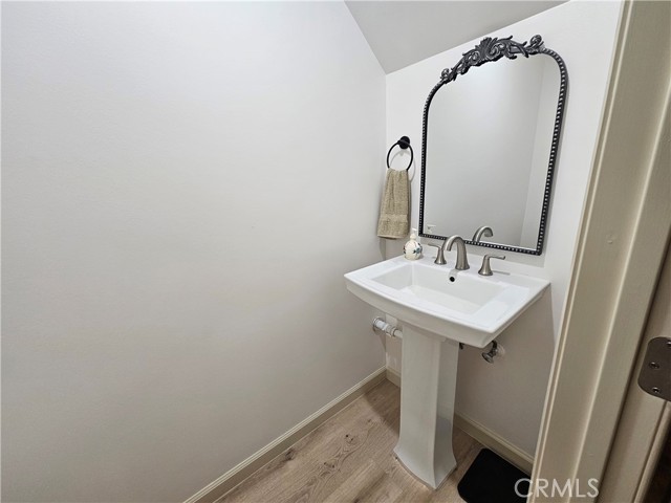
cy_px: 252
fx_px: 252
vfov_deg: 89.9
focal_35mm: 13
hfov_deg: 106.2
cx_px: 336
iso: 100
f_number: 2.2
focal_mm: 2.2
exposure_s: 1/60
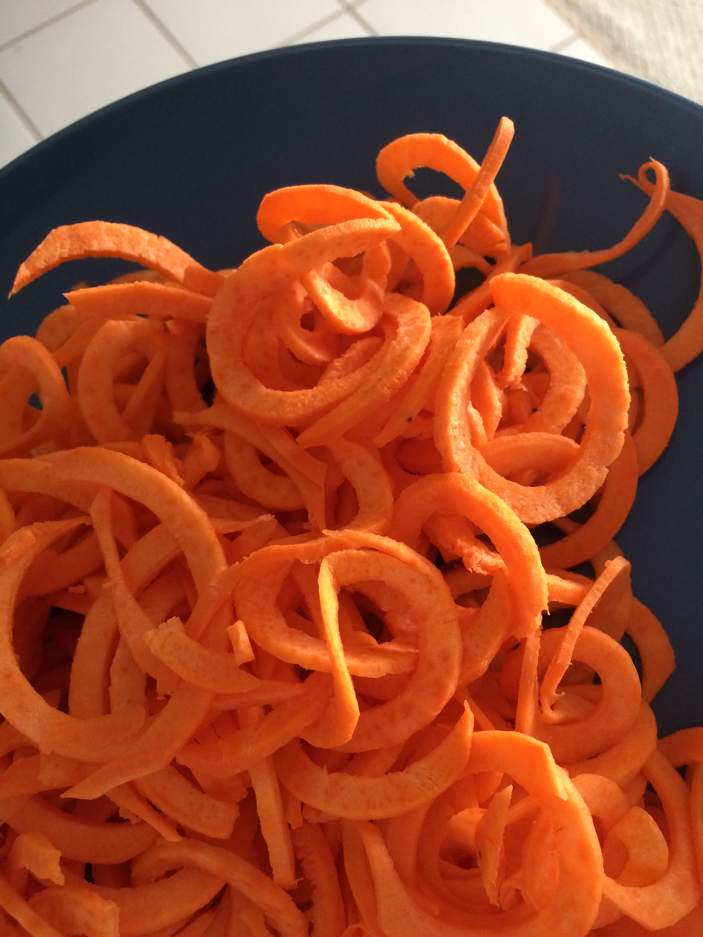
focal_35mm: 29
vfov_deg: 61.7
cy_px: 468
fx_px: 785
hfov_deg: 48.2
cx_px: 352
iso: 125
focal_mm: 4.15
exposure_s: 1/30
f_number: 2.2
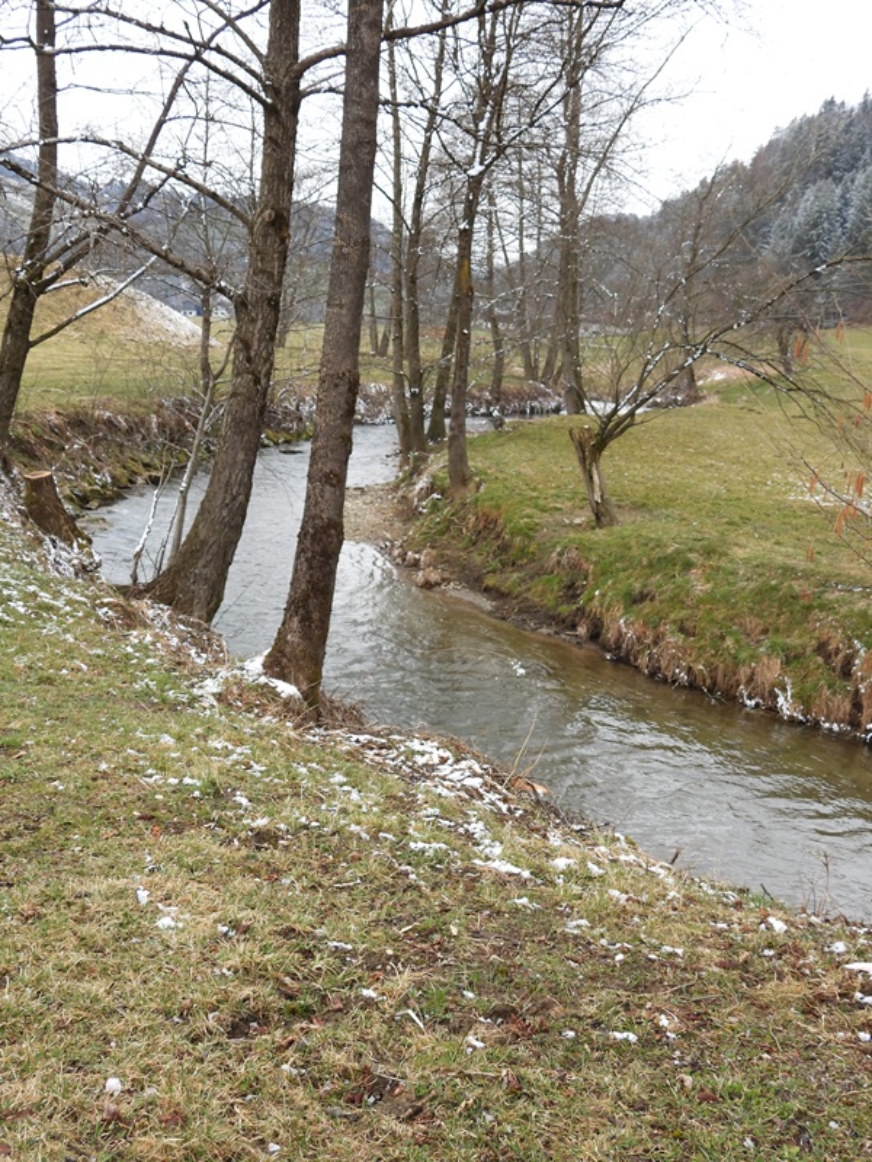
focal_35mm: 40
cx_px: 436
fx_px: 1344
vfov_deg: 46.8
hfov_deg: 36.0
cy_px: 581
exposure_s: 1/400
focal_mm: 7.1
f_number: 3.2
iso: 100
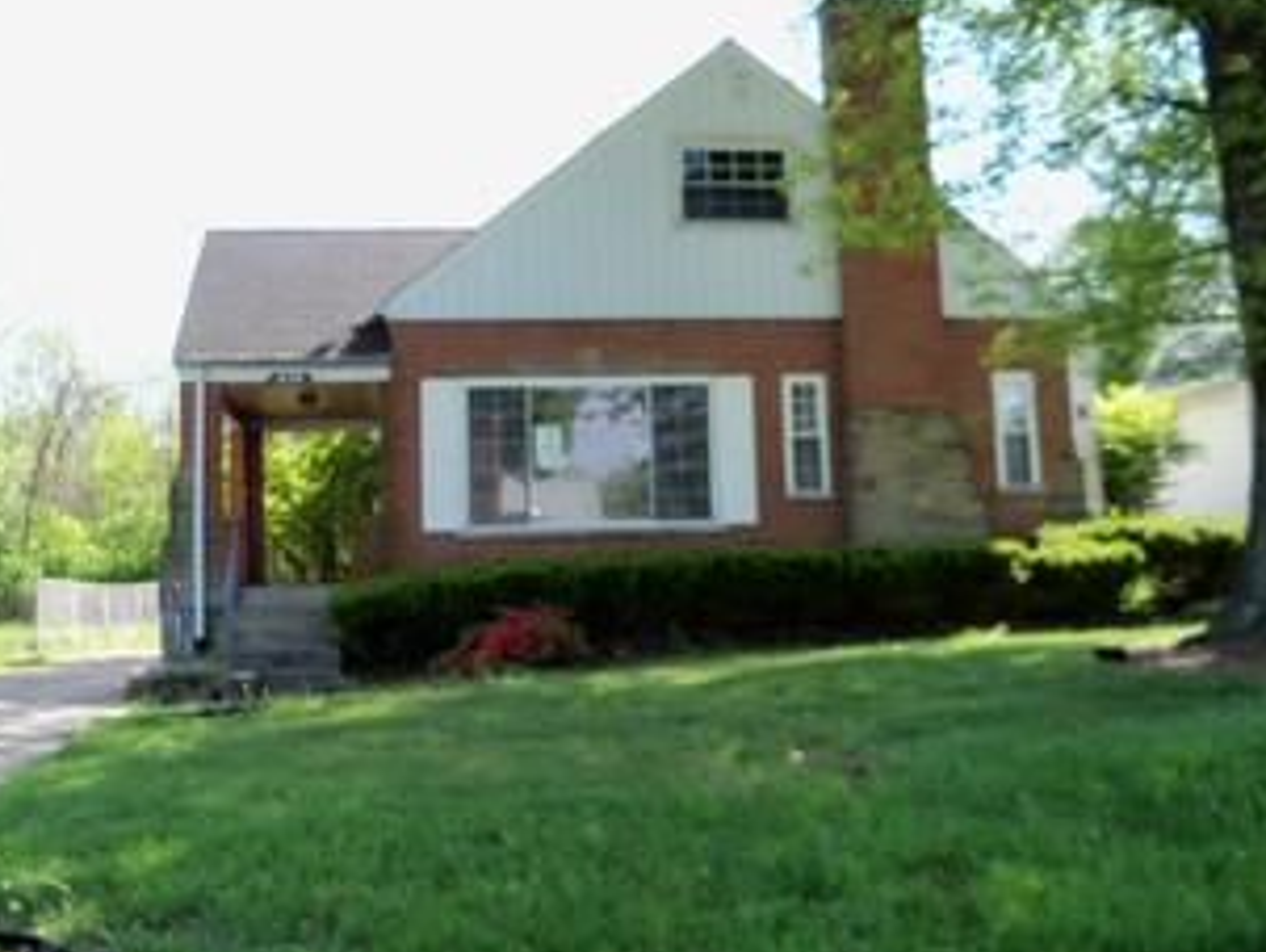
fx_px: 1464
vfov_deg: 36.0
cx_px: 562
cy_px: 419
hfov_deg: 46.7
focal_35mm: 40
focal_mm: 6.2
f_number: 3.5
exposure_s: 1/125
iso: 64
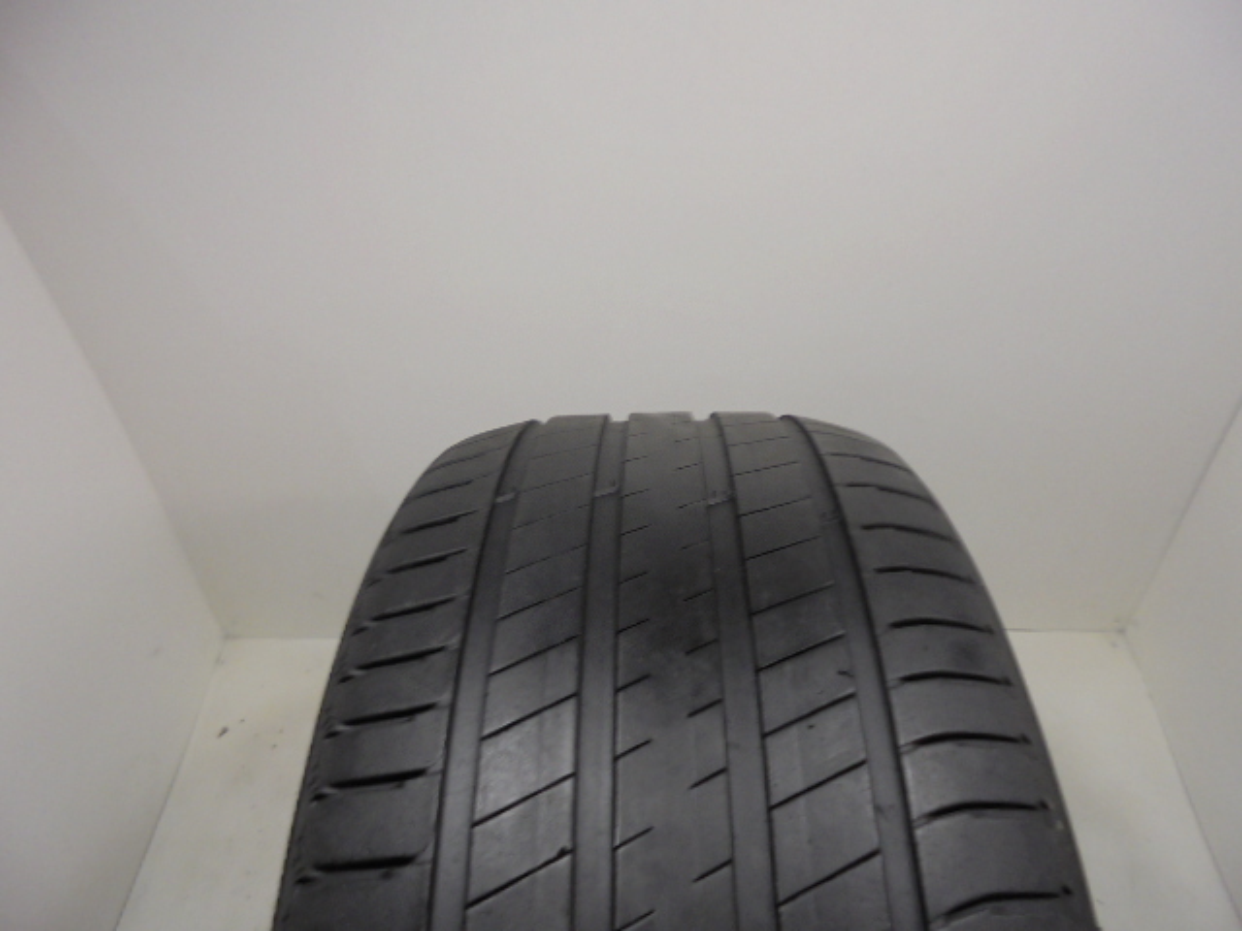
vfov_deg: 53.1
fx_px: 933
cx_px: 621
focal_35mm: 26
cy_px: 466
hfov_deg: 67.3
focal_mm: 4.6
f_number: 3.5
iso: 100
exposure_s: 1/30
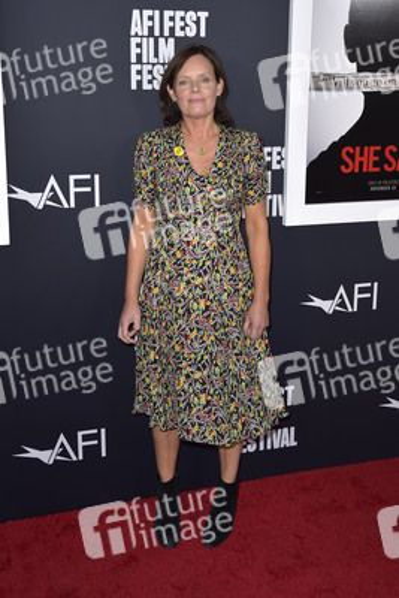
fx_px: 698
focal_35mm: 42
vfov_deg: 46.4
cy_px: 299
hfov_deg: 31.9
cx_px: 200
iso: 500
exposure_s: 1/200
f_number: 6.3
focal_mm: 42
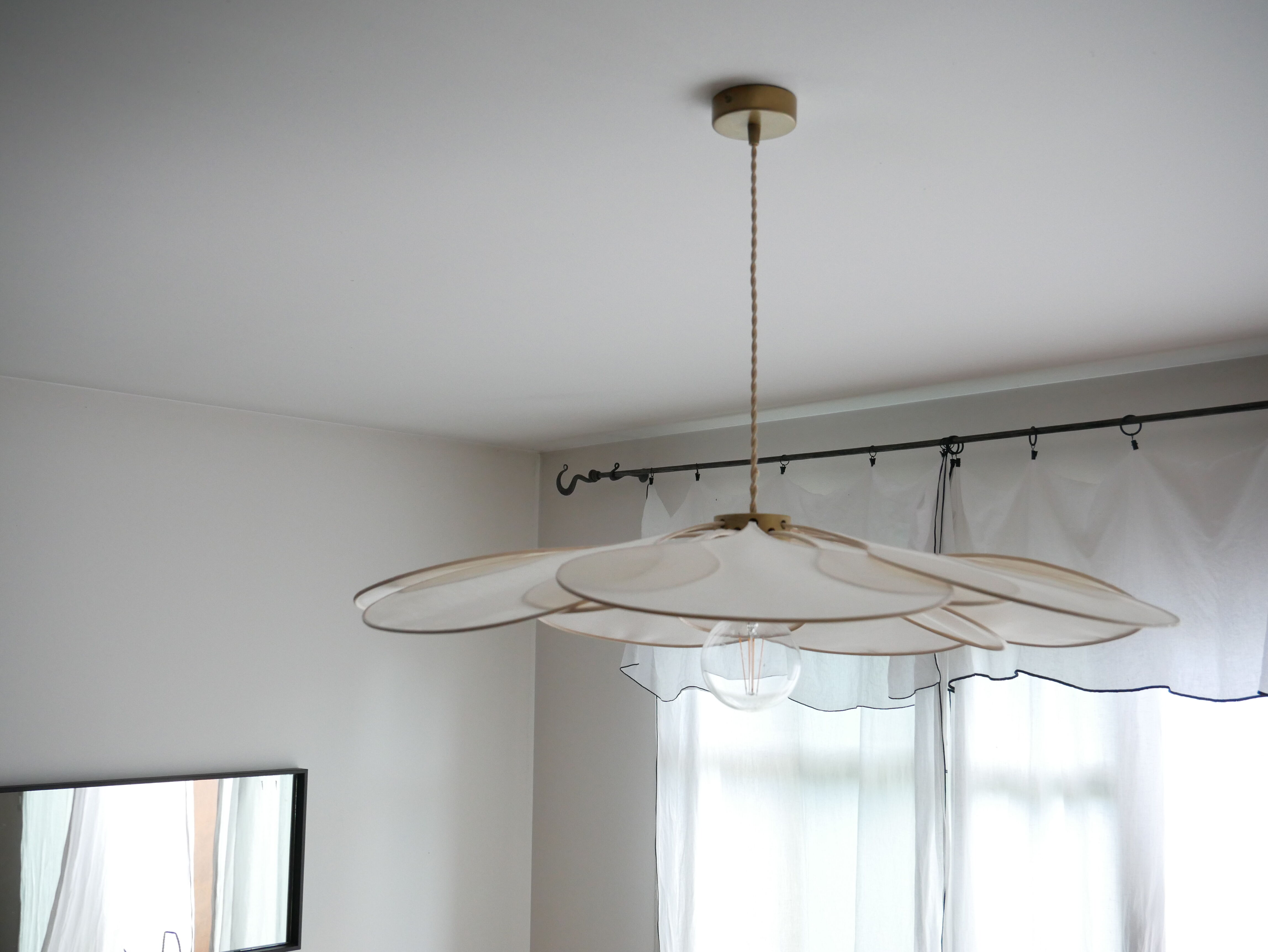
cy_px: 476
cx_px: 634
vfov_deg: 39.7
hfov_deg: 51.3
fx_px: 1319
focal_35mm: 36
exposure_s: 1/60
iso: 1250
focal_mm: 18
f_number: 5
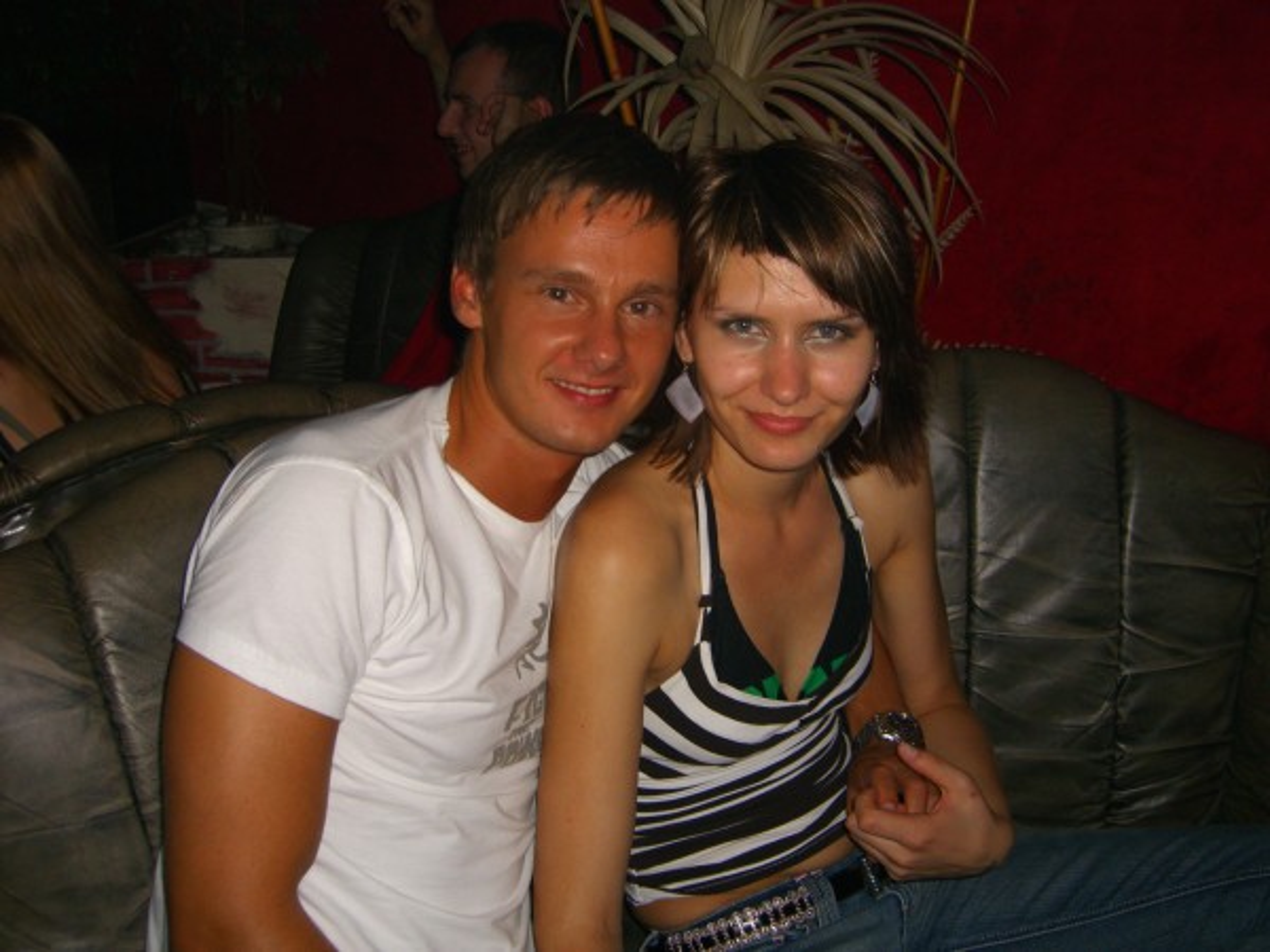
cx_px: 635
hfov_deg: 49.0
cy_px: 476
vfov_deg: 37.7
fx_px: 1394
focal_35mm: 38
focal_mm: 7.9
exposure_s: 1/60
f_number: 2.8
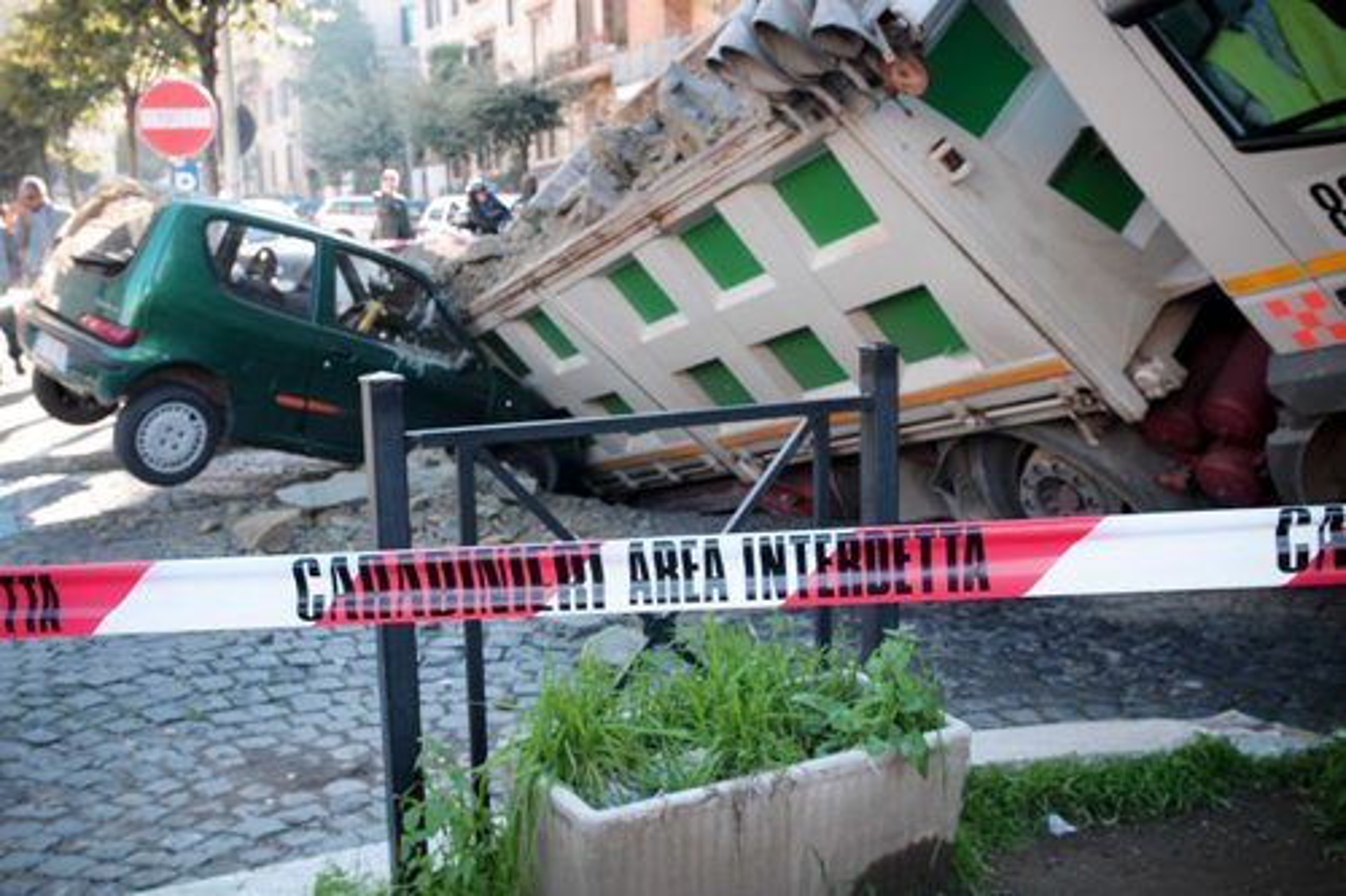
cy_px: 448
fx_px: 1345
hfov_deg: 53.1
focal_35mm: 36
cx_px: 673
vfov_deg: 36.8
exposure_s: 1/40
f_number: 4
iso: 200
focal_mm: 24
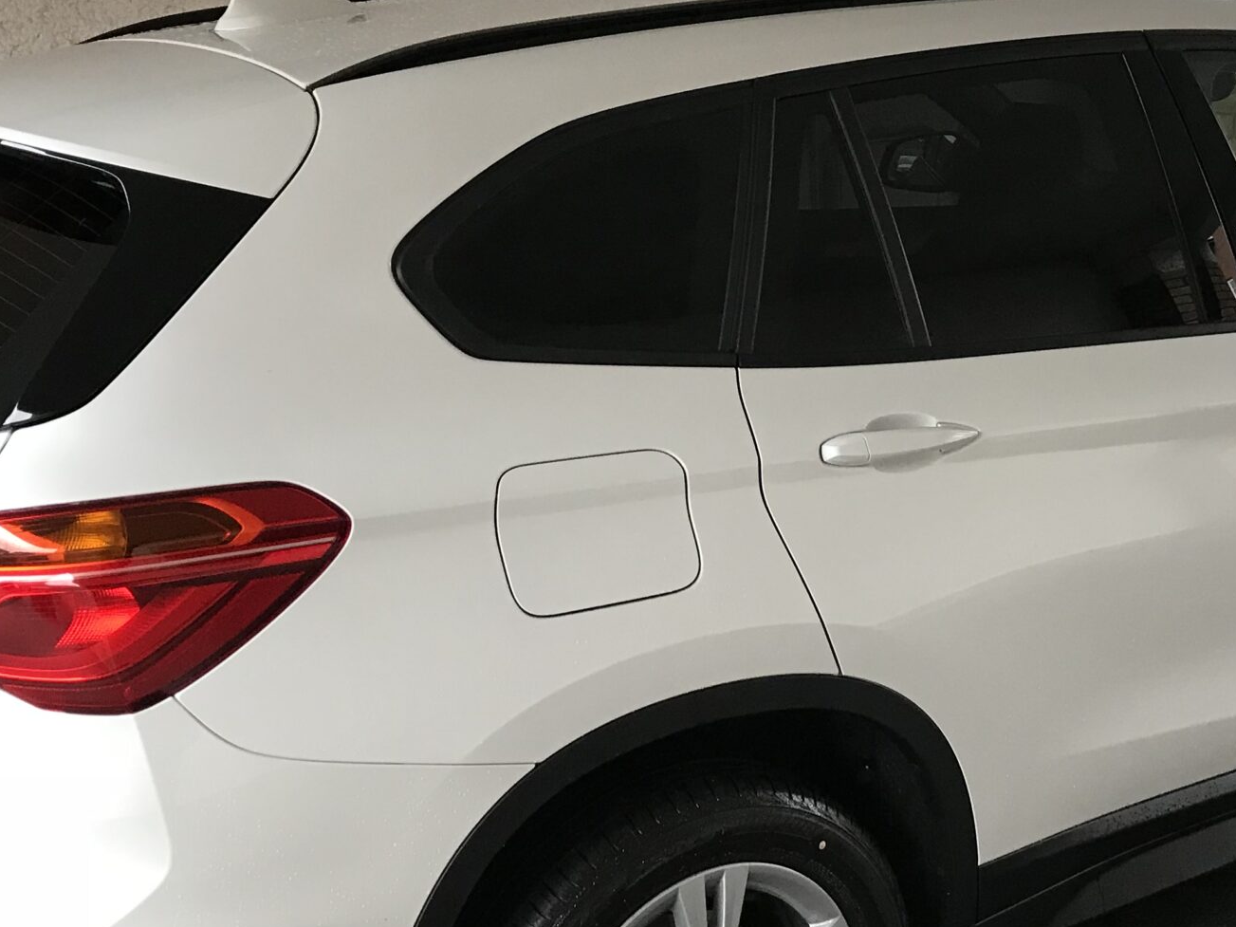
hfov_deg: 34.5
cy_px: 454
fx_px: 1964
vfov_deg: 26.6
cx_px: 861
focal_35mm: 55
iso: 40
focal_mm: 3.99
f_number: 1.8
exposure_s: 1/33
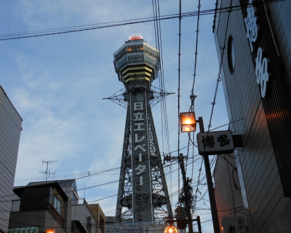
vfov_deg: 32.8
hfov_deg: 40.3
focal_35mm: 46
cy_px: 117
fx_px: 396
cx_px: 135
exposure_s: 1/60
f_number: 3.8
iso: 80
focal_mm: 7.7
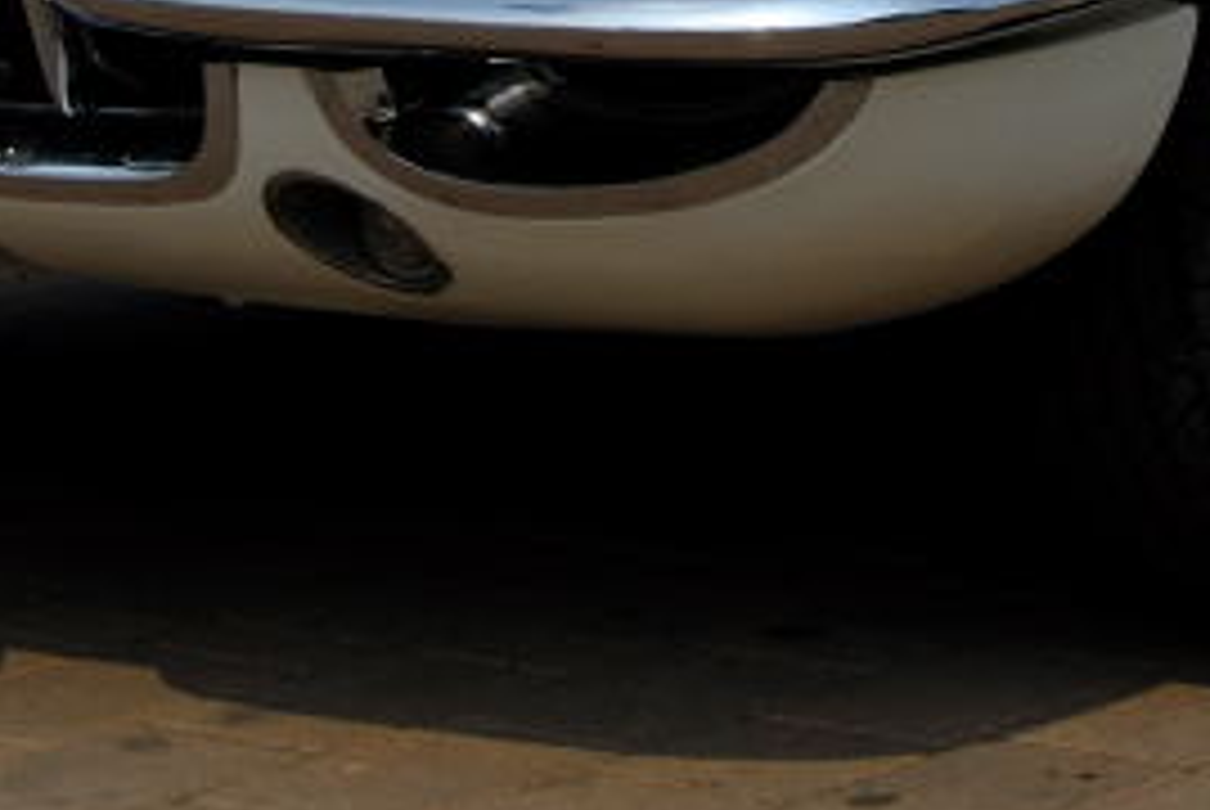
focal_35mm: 160
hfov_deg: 12.8
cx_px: 855
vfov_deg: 8.4
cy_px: -479
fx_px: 5384
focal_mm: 28
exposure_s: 1/1250
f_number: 4.5
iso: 100
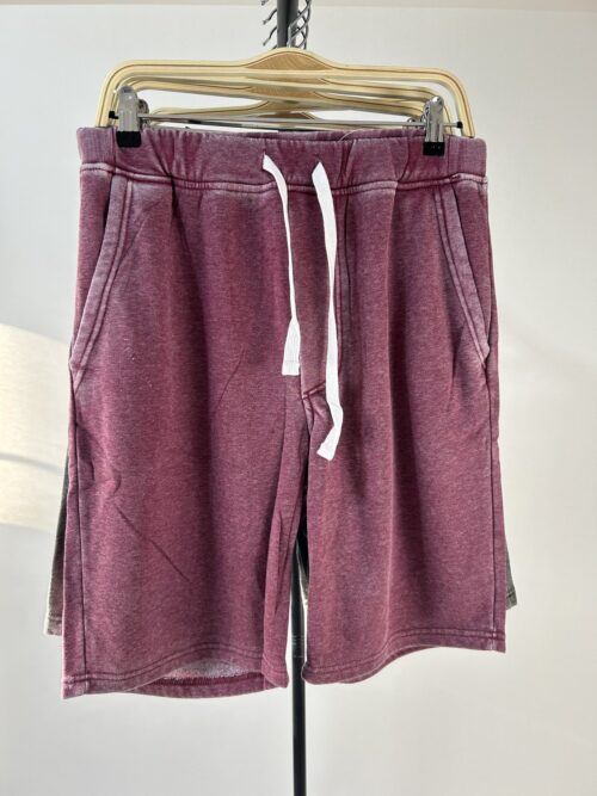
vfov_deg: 67.3
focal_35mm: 26
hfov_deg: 53.0
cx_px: 298
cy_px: 398
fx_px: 598
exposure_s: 1/121
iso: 80
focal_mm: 5.7
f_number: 1.5
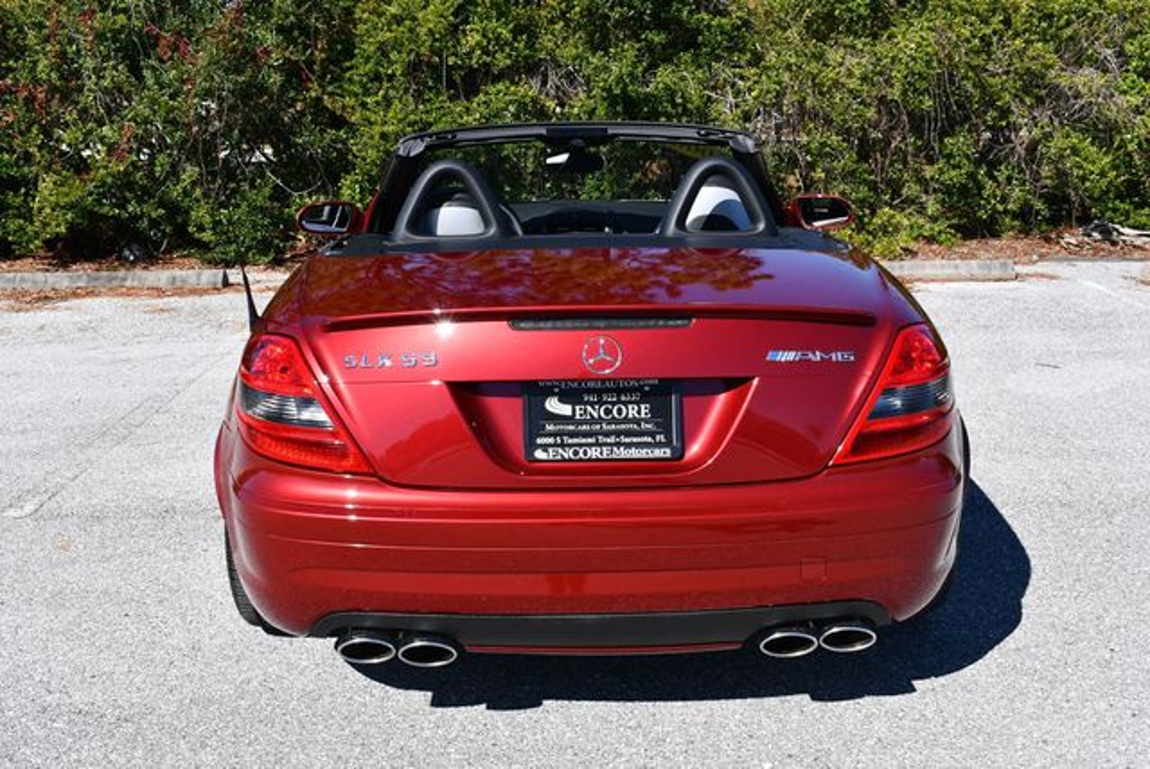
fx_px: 1279
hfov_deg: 48.4
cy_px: 384
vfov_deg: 33.5
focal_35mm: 40
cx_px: 575
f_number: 8
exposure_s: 1/250
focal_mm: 20
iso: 100
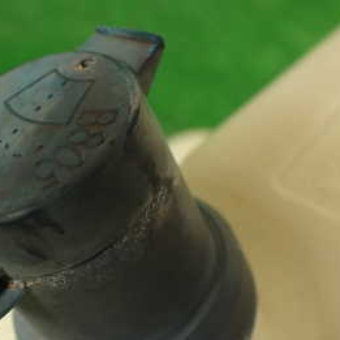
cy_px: 199
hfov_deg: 25.9
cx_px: 59
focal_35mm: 65
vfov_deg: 26.4
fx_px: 722
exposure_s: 1/60
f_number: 2.4
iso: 100
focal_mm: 5.79
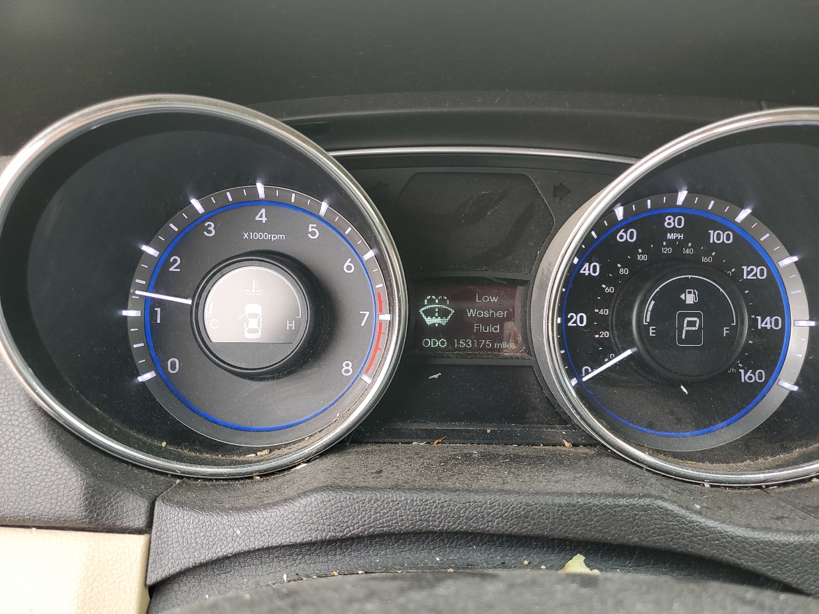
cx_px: 410
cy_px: 307
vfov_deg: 53.1
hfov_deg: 67.3
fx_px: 615
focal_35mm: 26
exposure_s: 1/120
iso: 81
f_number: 1.5
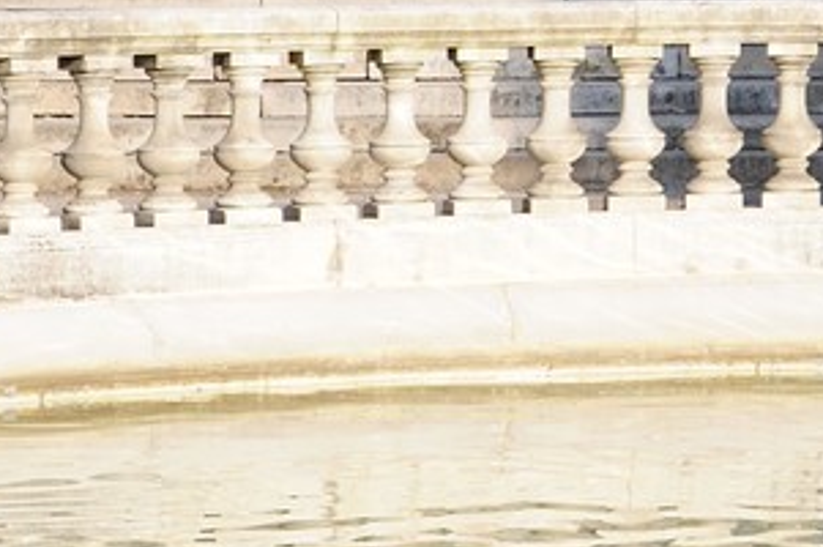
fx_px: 7033
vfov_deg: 4.4
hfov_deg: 6.3
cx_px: 2064
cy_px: -440
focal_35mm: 308
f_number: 9
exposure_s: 1/160
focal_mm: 58
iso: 200
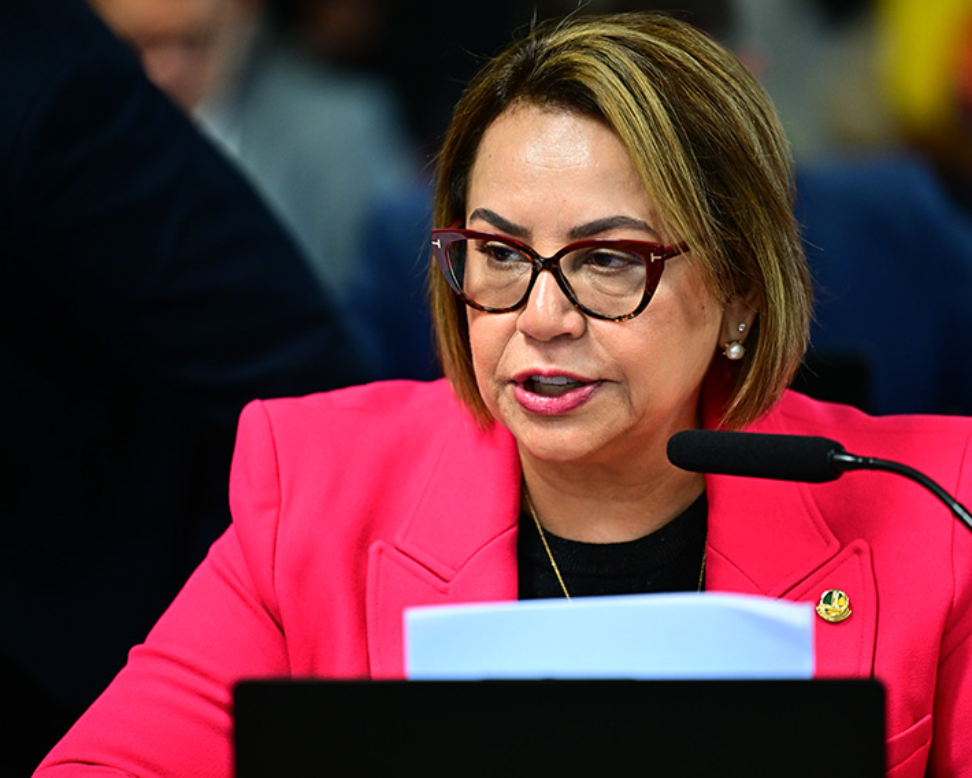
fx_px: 6530
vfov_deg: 6.8
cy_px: 389
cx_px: 564
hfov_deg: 8.5
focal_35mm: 227
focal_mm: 200
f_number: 2.8
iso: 1600
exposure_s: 1/125
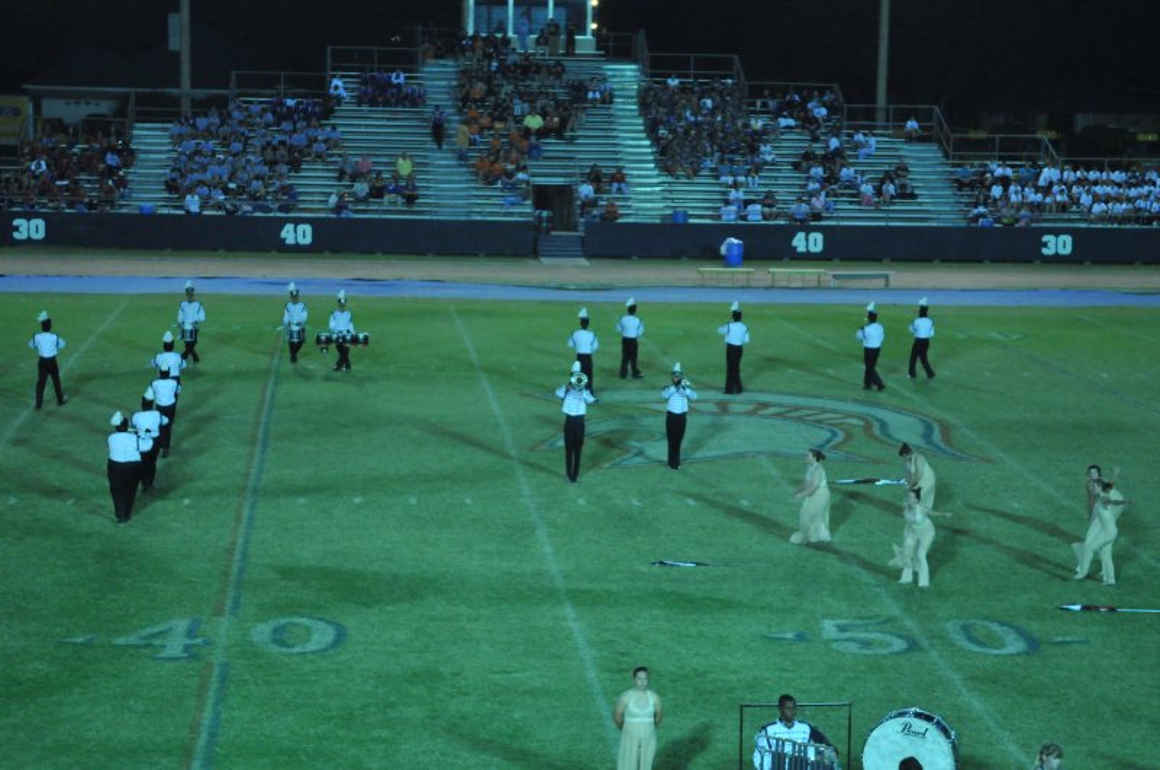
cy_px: 385
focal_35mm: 82
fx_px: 2655
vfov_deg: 16.5
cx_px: 580
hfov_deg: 24.7
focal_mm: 55
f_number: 2.8
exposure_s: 1/200
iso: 1600
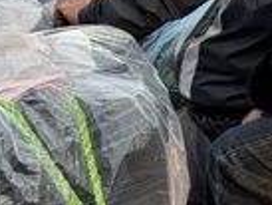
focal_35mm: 224
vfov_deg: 6.6
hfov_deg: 8.5
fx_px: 1762
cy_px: -78
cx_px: 465
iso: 125
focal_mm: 6.76
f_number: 1.78
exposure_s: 1/50
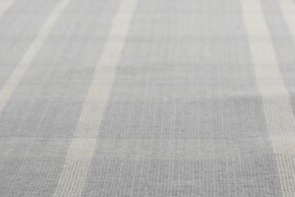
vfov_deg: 14.7
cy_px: 137
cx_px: 193
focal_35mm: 93
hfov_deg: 21.8
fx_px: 763
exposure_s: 1/250
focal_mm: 30
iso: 500
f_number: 4
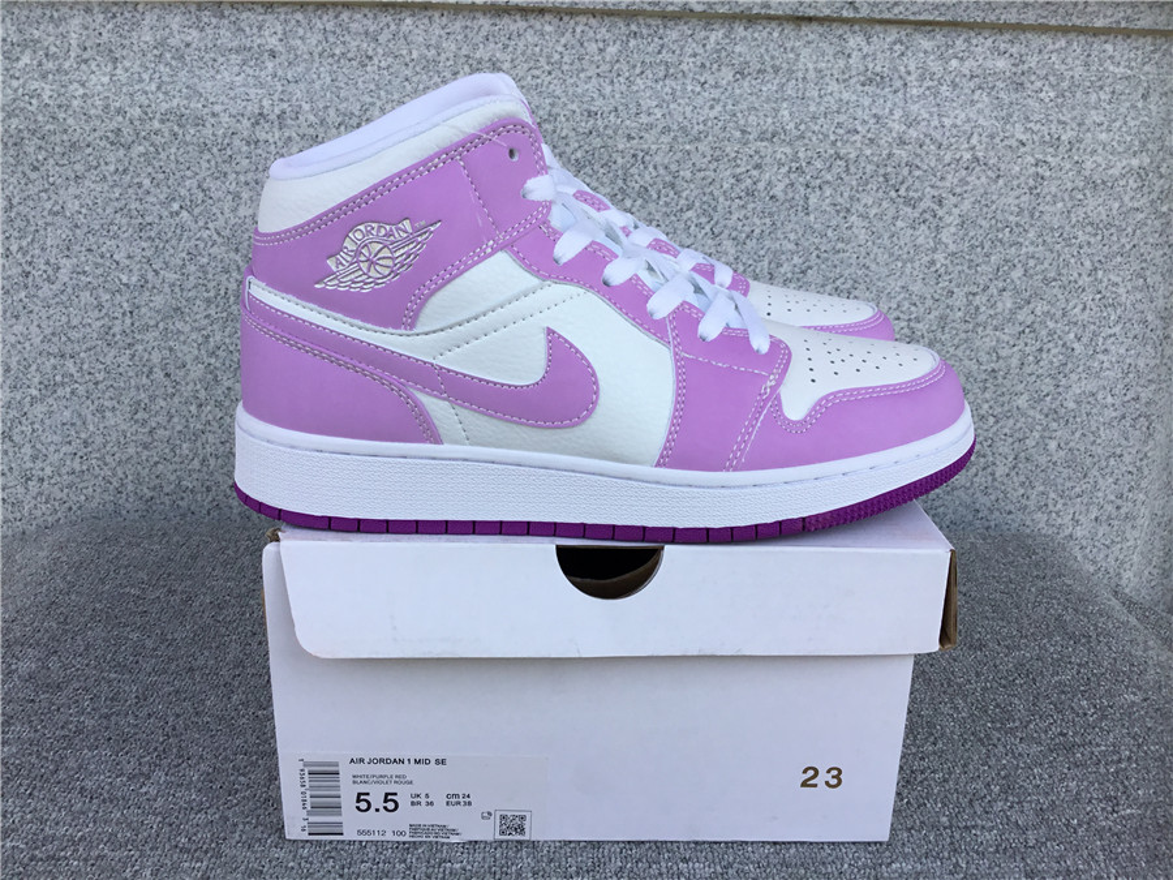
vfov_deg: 45.4
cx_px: 586
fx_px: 1050
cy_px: 440
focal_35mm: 31
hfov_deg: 58.4
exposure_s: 1/491
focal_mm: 3.3
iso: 25
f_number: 2.4
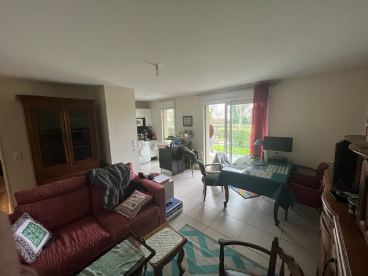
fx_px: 138
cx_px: 184
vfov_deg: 89.9
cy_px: 138
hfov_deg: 106.2
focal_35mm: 13
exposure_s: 1/99
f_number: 1.8
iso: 125
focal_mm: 1.57
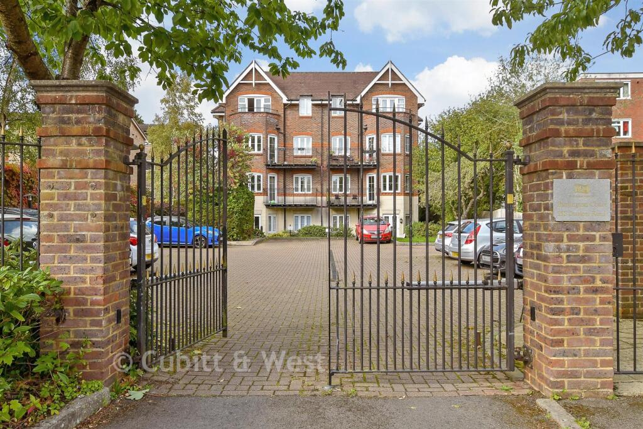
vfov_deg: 59.5
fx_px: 375
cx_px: 322
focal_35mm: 21
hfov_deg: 81.2
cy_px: 214
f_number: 8
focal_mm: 14
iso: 160
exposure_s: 1/125
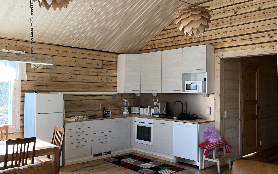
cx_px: 139
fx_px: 280
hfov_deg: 52.7
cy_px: 83
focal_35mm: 37
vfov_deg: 34.4
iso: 100
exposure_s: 1/121
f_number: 1.5
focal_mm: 5.7
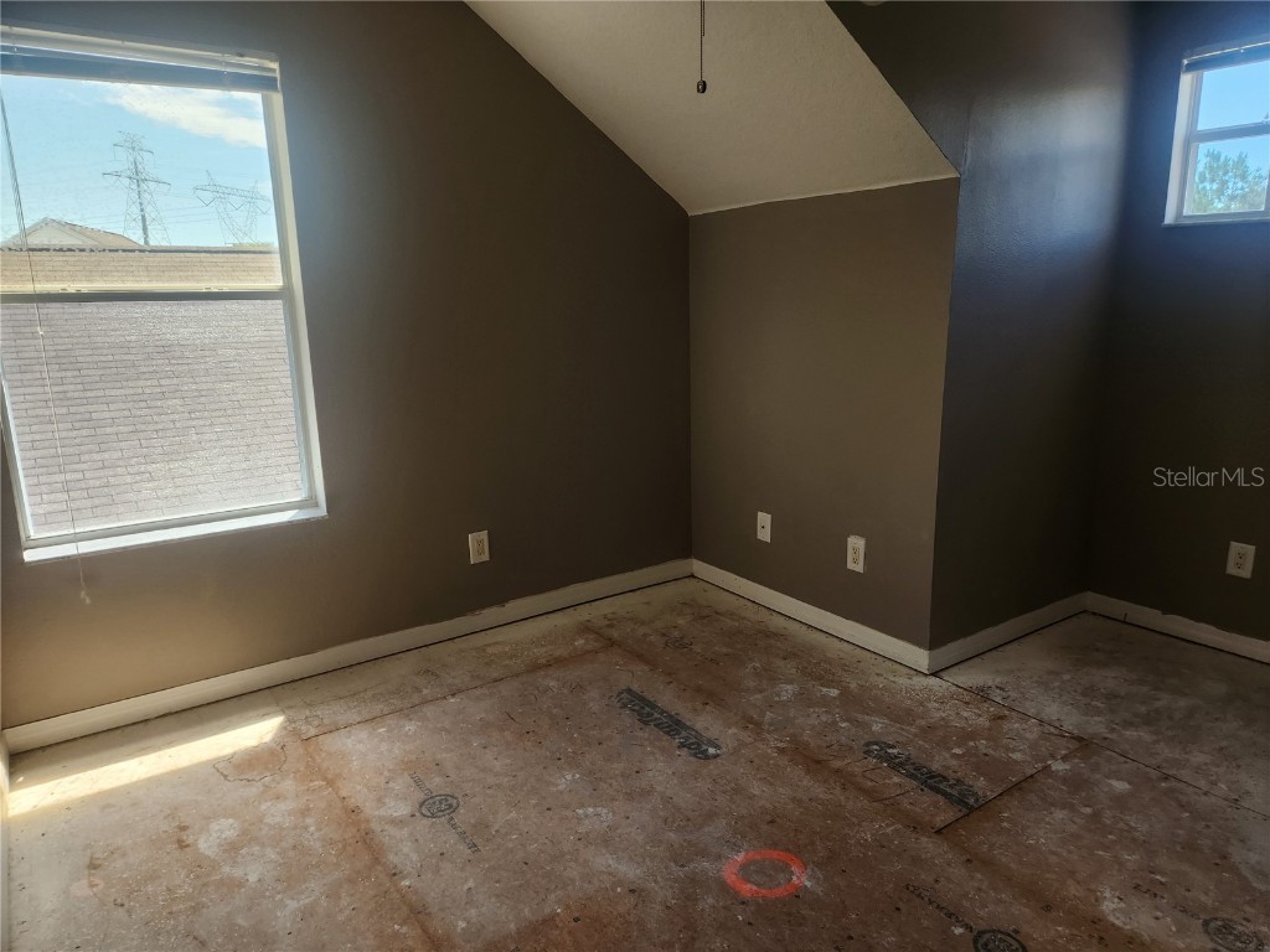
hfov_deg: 73.9
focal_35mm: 23
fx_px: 844
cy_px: 476
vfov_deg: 58.9
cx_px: 635
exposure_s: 1/180
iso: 125
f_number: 1.8
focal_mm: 5.4
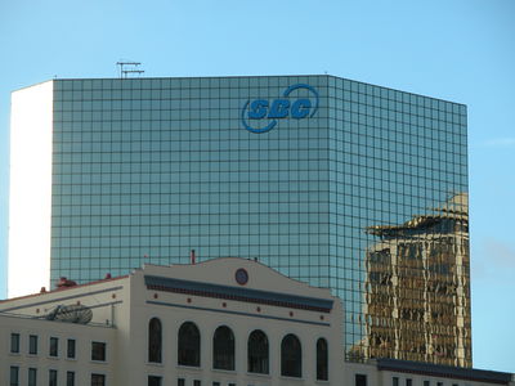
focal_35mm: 159
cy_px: 193
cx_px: 258
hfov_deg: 12.4
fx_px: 2366
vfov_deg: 9.3
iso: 100
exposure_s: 1/297
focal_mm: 41.1
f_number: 4.4
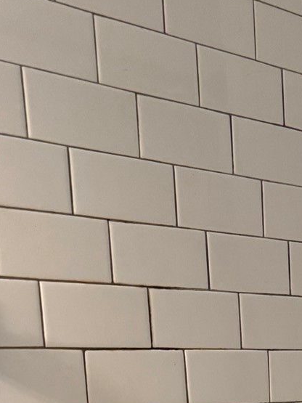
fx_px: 966
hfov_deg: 16.6
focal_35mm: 83
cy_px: 574
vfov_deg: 20.7
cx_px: 415
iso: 500
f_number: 1.78
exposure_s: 1/60
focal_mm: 6.76
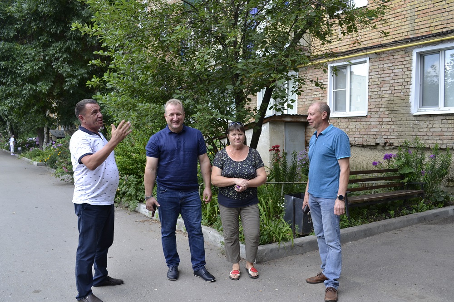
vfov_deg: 43.6
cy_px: 151
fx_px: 378
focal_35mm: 30
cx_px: 227
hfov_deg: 61.9
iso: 250
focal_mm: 20
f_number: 5.6
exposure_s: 1/125
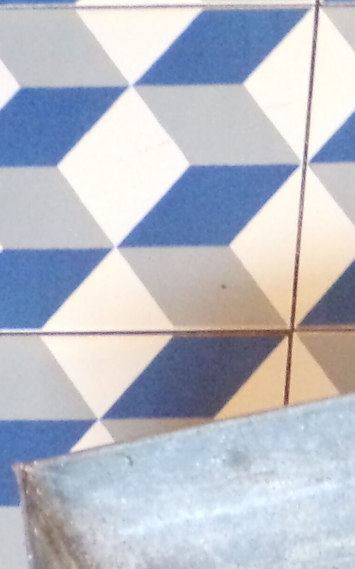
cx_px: 930
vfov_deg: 13.6
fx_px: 2322
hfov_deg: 7.9
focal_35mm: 150
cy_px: 659
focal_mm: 6.6
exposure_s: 1/14
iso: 800
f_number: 3.3
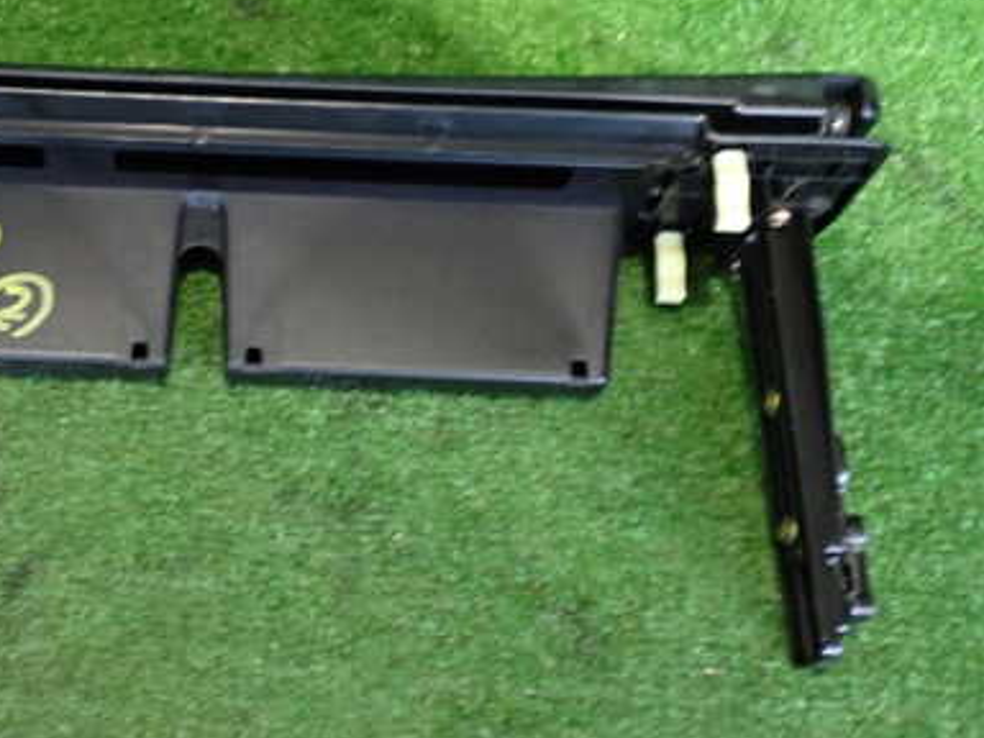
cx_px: 218
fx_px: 1421
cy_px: 372
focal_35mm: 50
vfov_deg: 29.1
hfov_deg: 37.0
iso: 800
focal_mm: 5.79
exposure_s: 1/25
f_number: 2.4
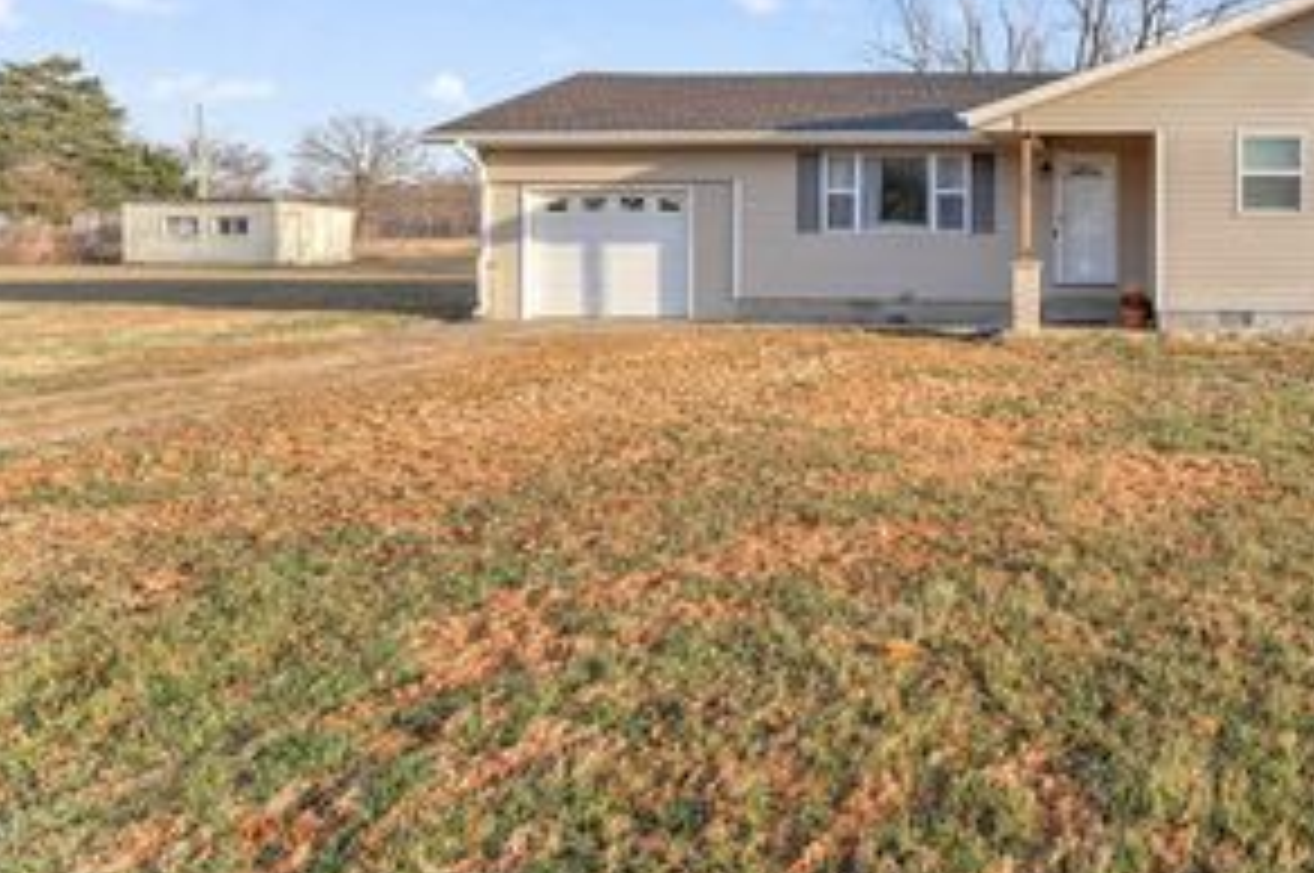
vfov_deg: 51.2
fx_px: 875
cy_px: 241
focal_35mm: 24
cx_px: 1089
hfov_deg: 65.6
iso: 250
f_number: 9
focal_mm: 14
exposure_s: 1/60
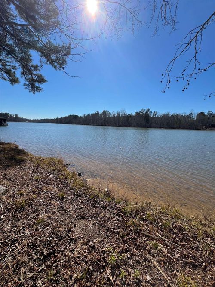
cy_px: 144
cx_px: 108
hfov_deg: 89.9
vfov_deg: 106.2
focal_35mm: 13
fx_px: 108
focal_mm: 1.57
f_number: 1.8
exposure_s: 1/2421
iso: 32
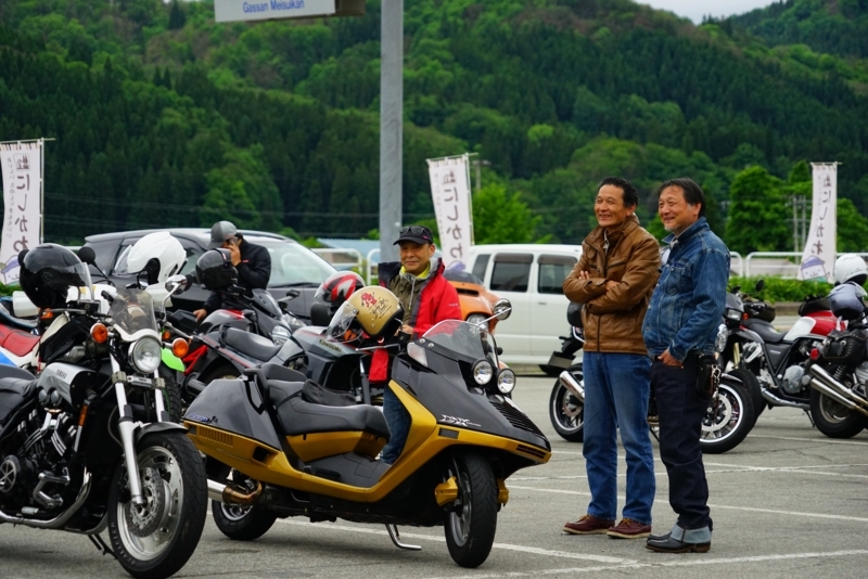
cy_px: 290
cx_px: 434
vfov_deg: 10.7
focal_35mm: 128
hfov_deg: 16.0
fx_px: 3087
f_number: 5.6
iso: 1250
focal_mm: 128
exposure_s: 1/750
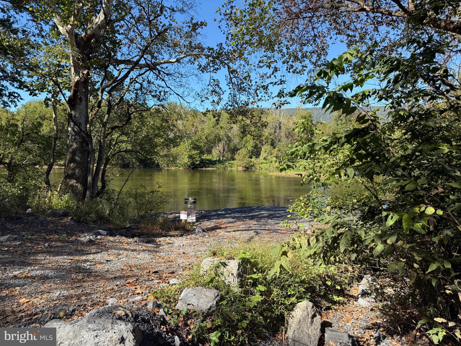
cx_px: 230
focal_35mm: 24
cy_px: 173
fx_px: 320
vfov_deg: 56.8
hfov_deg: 71.6
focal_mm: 6.76
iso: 80
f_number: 1.78
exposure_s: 1/1653
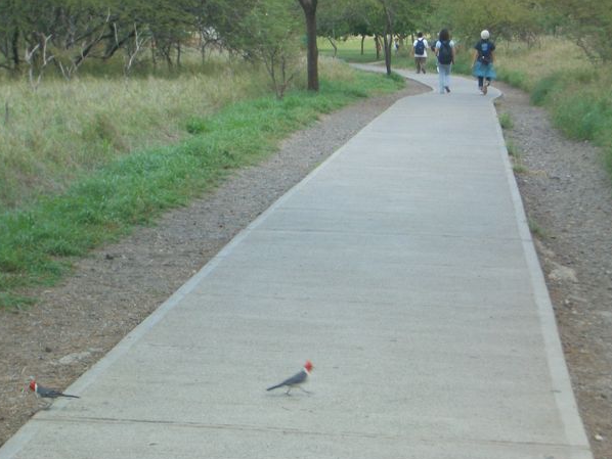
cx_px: 289
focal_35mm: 114
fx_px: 2016
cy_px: 232
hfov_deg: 17.3
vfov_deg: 13.0
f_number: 4.8
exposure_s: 1/60
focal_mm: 17.4
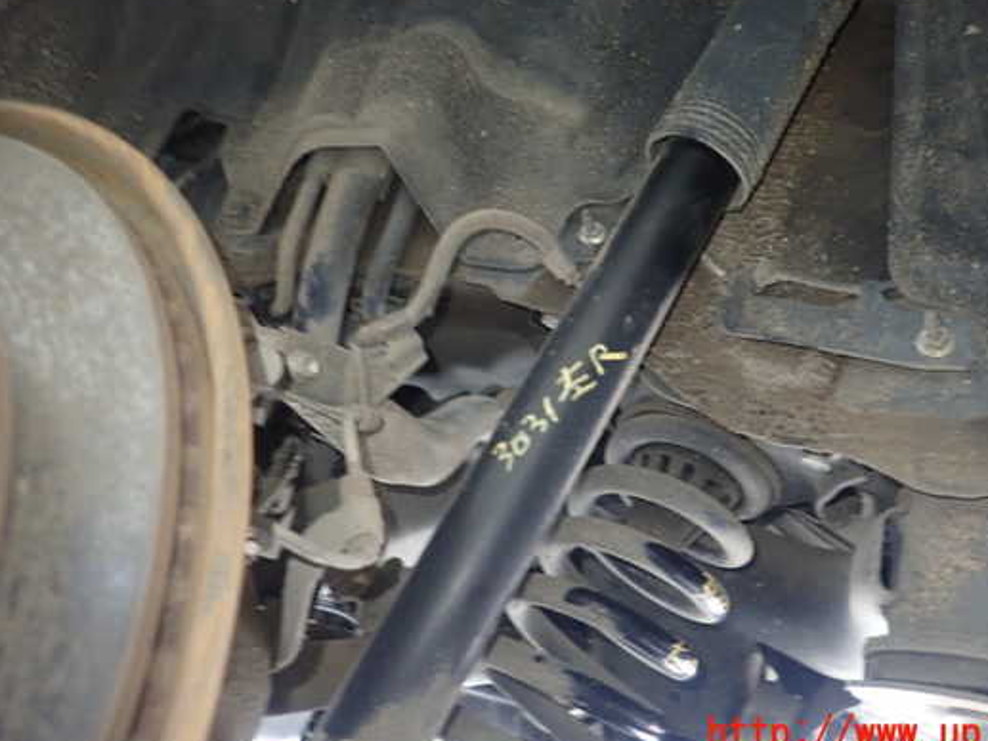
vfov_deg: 48.2
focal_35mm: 29
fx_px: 828
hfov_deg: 61.4
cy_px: 328
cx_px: 566
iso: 800
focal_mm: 4.5
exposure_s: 1/30
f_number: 2
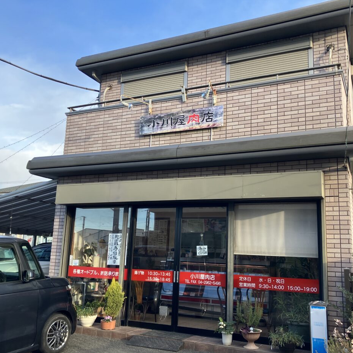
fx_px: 392
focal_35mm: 34
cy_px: 178
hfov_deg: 48.4
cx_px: 182
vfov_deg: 48.4
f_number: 1.8
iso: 25
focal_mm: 3.99
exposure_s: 1/239
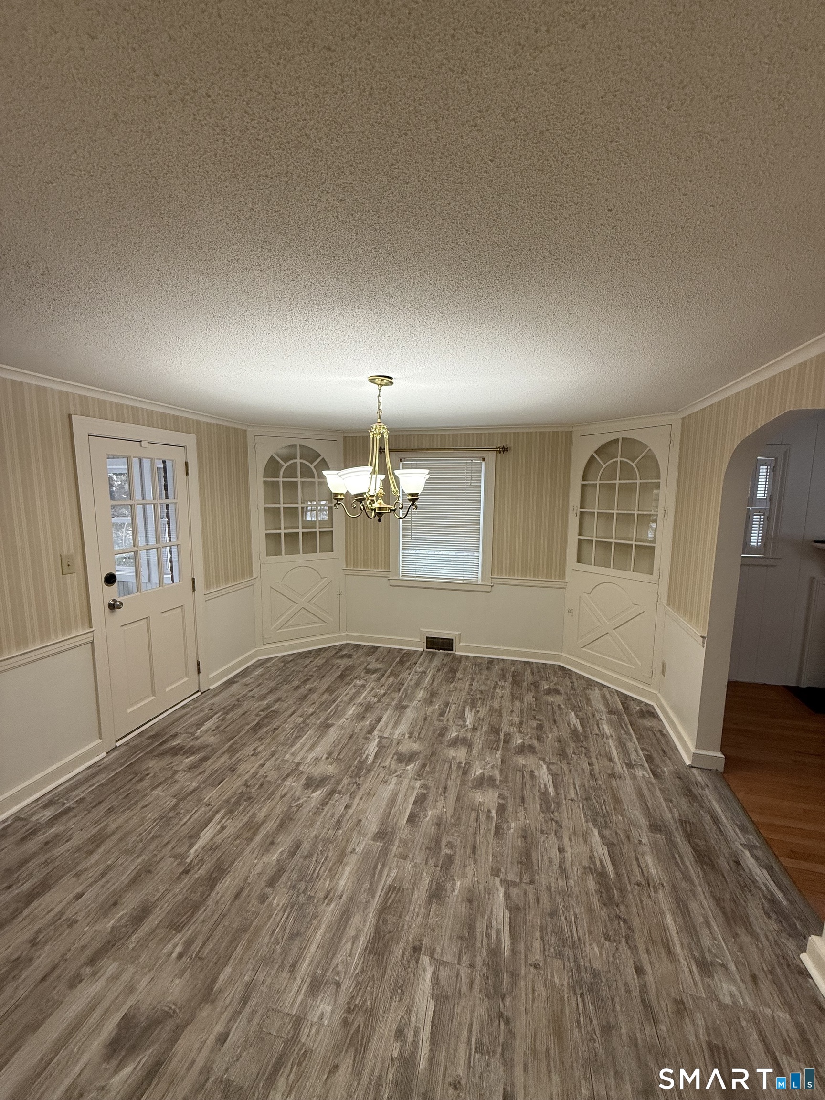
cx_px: 412
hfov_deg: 85.7
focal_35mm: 14
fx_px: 445
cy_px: 550
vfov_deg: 102.1
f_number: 2.2
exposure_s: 1/120
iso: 160
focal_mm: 2.22
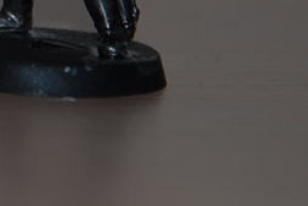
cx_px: -208
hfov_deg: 3.2
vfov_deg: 2.1
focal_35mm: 643
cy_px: -129
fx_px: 5508
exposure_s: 1/125
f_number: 5.6
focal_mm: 105
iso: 100
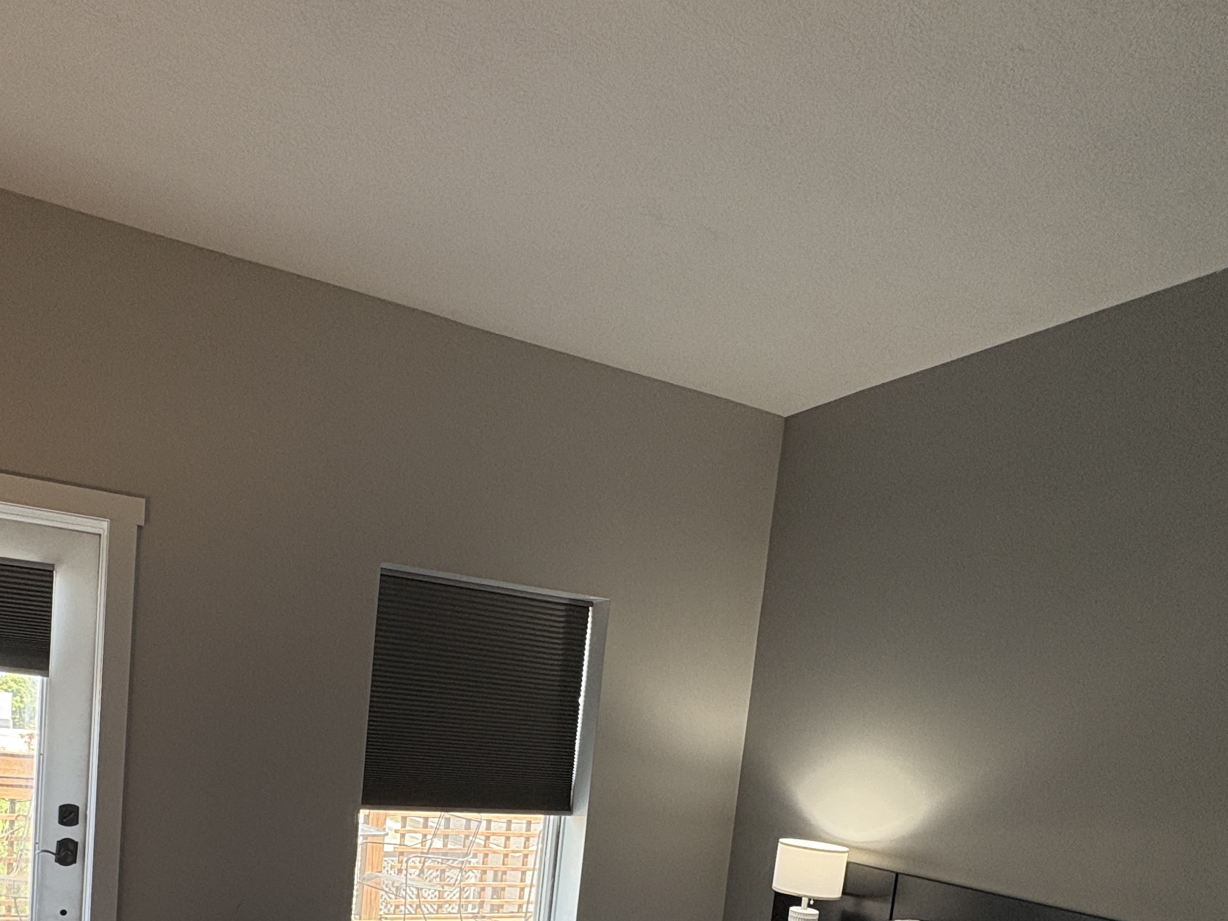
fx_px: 922
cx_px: 465
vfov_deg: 48.1
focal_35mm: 26
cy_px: 811
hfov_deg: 66.4
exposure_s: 1/120
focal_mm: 2.22
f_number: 2.2
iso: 250
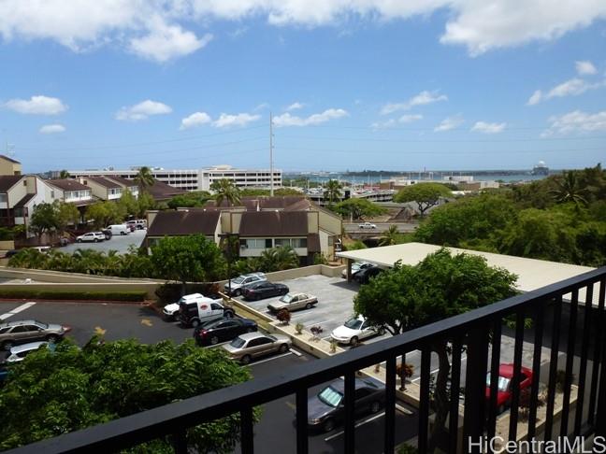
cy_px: 227
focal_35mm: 24
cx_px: 303
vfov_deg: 56.8
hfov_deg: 71.6
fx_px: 420
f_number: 4
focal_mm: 4.3
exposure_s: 1/500
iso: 100
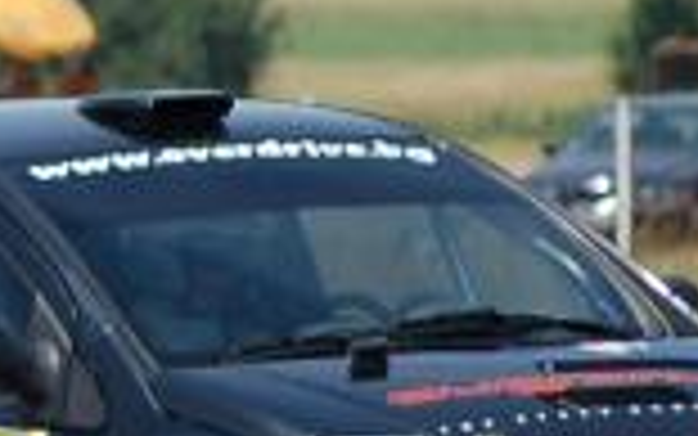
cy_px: 214
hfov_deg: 1.4
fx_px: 27809
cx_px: -549
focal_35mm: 1461
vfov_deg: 0.9
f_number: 5.3
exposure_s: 1/1000
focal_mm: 145
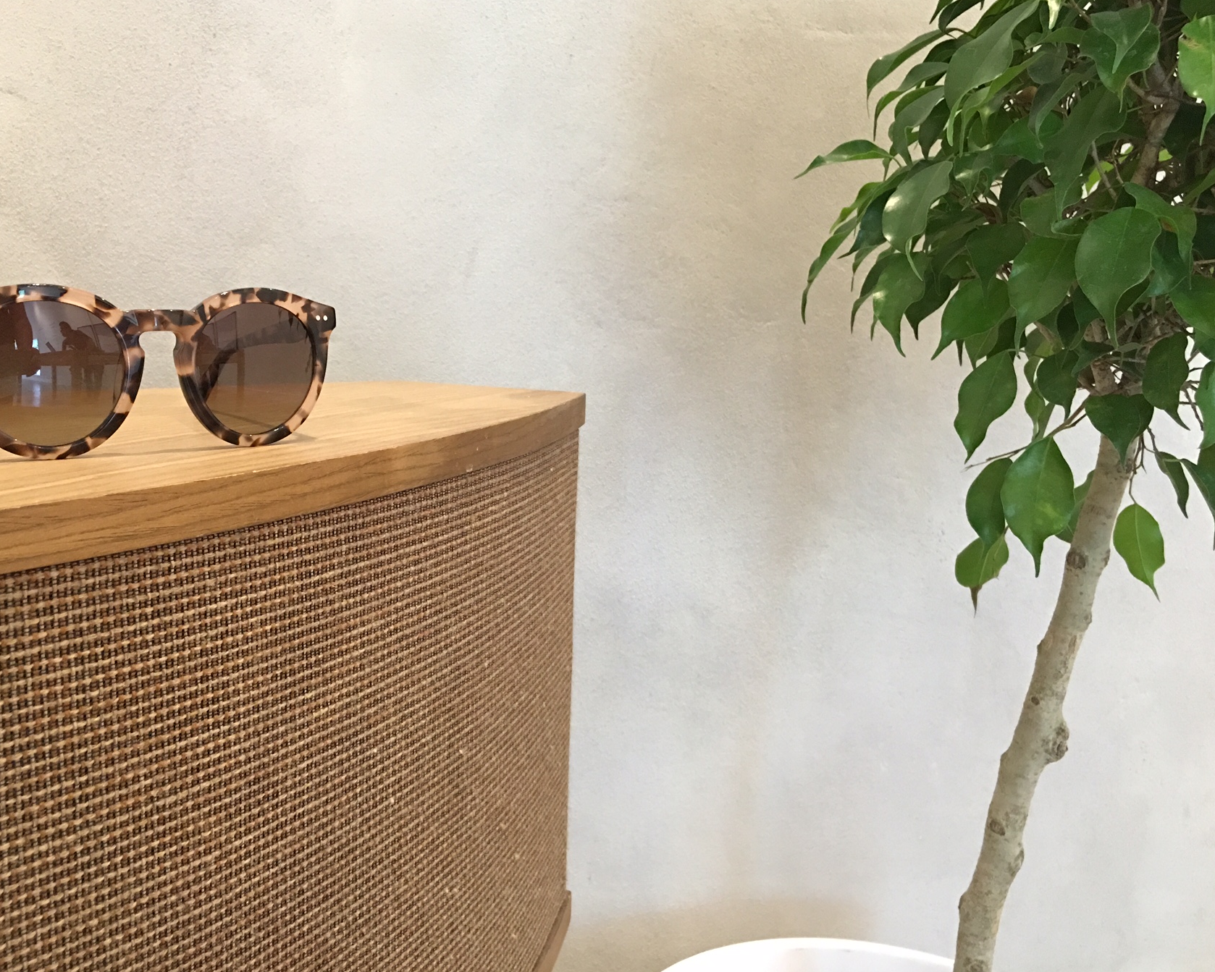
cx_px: 508
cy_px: 495
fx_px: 1223
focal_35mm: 34
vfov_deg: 43.4
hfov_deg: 52.6
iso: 100
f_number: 2.2
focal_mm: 4.15
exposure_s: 1/15
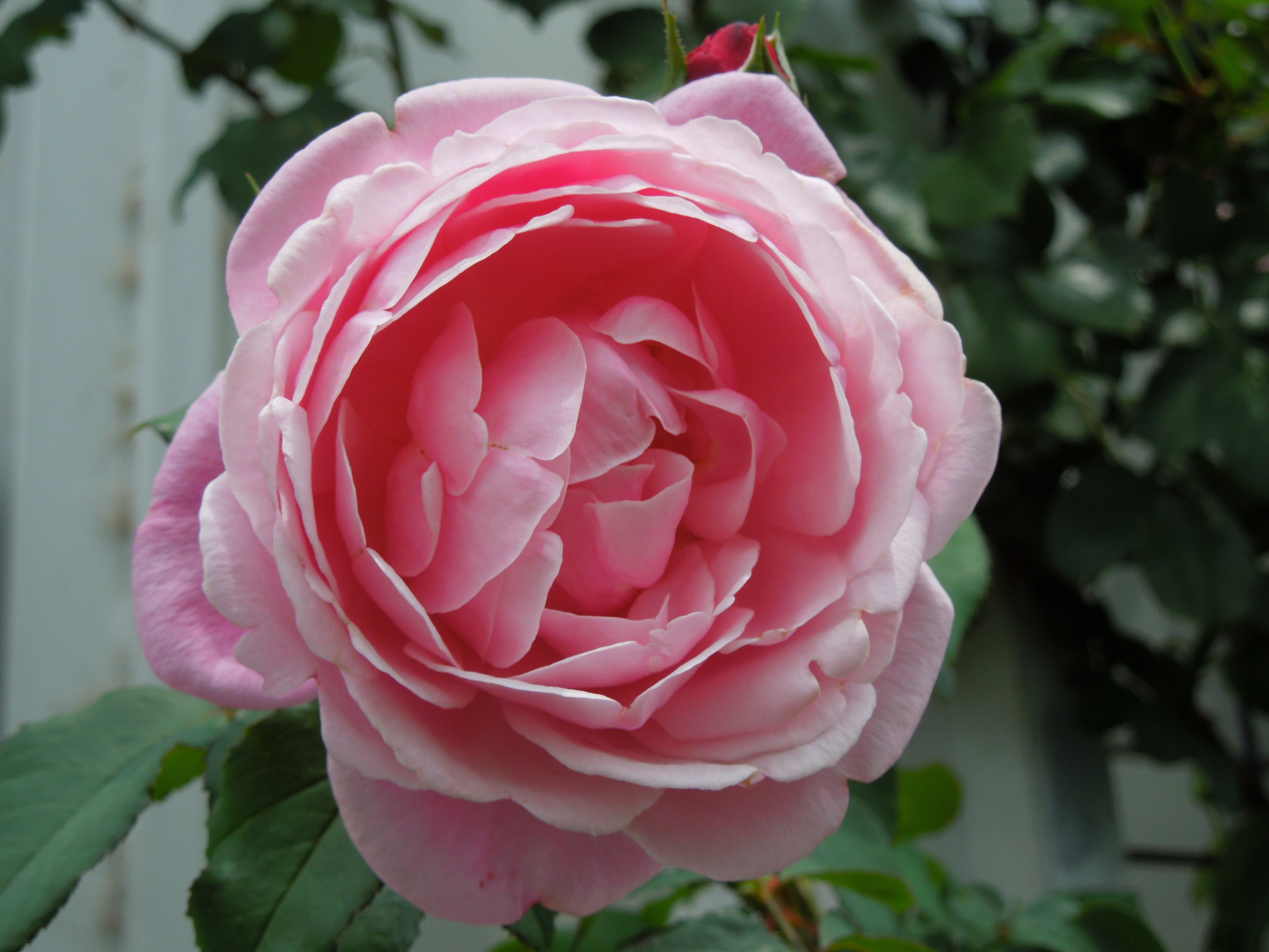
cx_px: 634
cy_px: 476
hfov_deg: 31.7
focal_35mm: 61
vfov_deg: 24.0
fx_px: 2236
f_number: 4.3
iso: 100
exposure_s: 1/400
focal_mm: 11
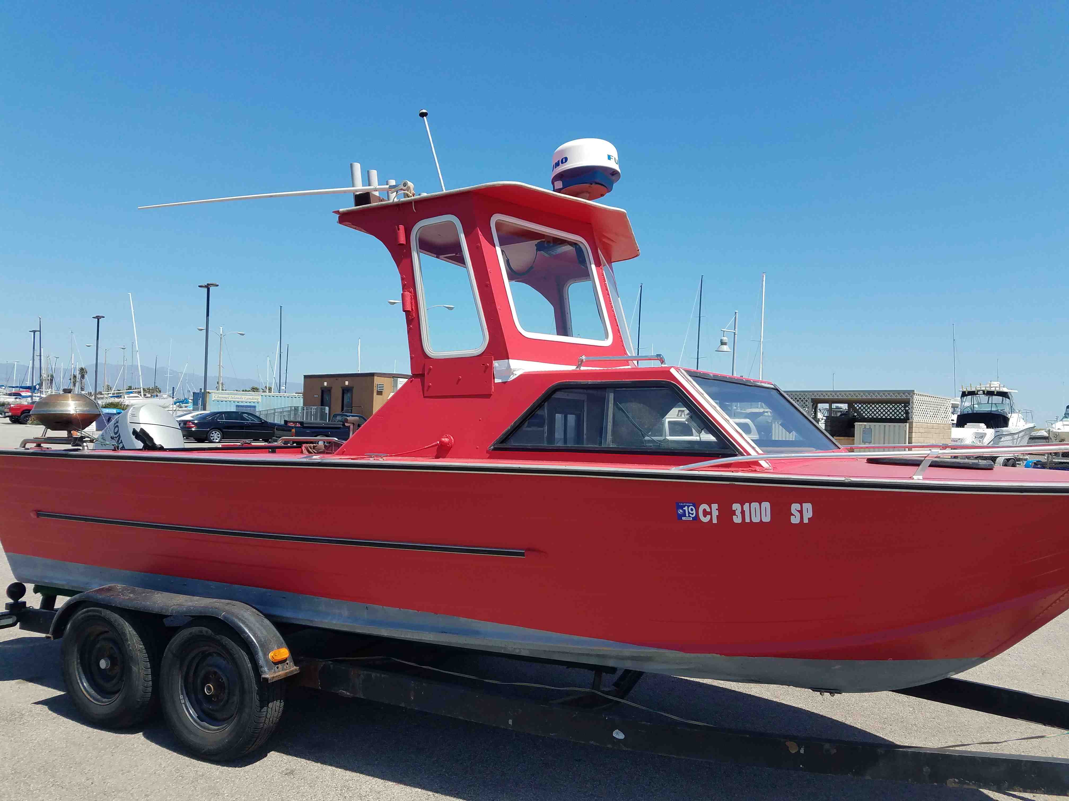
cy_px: 400
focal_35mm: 26
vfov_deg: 53.1
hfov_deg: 67.3
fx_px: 803
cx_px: 534
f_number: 1.7
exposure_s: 1/2256
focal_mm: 4.2
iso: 40
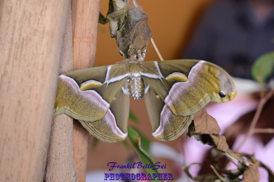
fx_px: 399
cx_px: 137
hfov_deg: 37.9
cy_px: 91
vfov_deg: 25.6
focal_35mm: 52
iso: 200
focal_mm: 35
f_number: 5.6
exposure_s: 1/60
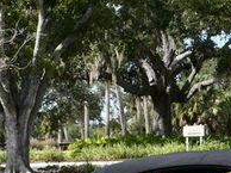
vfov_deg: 9.3
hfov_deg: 12.1
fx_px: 1060
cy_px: 169
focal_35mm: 159
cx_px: 302
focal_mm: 25
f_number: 8
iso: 160
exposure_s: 1/250
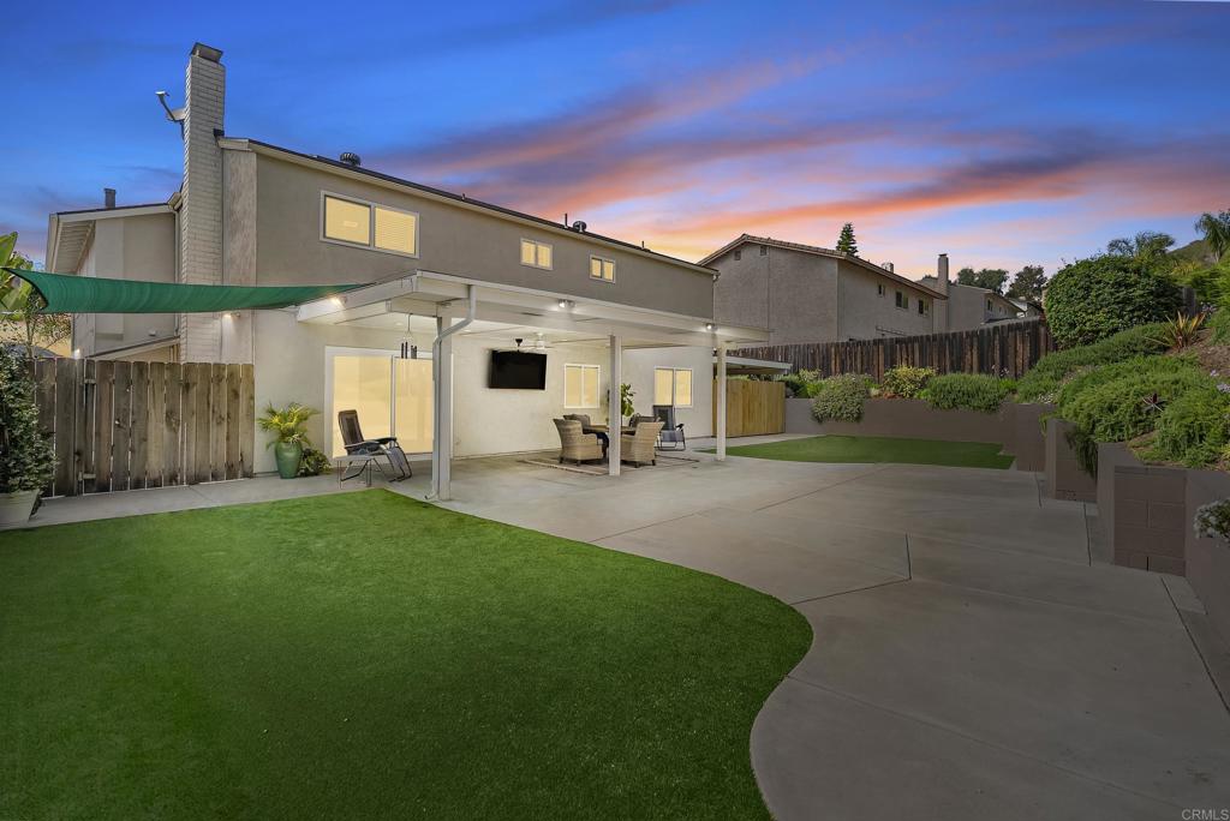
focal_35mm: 16
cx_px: 615
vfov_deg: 73.8
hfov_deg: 96.7
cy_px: 410
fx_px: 547
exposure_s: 1/6400
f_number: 2.8
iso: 500
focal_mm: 16
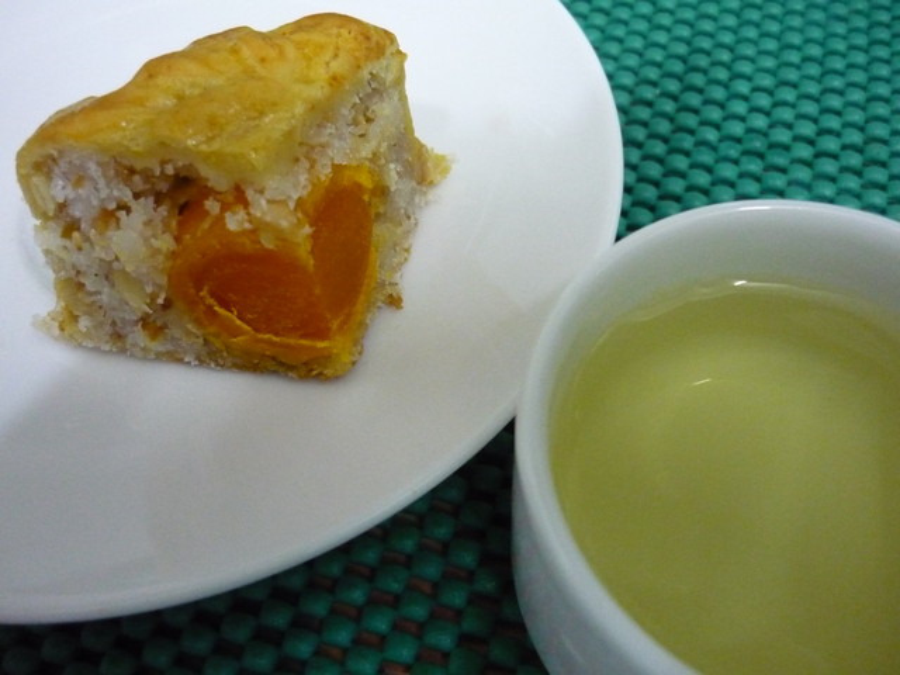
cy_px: 338
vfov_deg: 42.9
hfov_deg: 55.4
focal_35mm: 33
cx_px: 450
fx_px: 858
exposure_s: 1/30
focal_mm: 5.5
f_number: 2.8
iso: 800
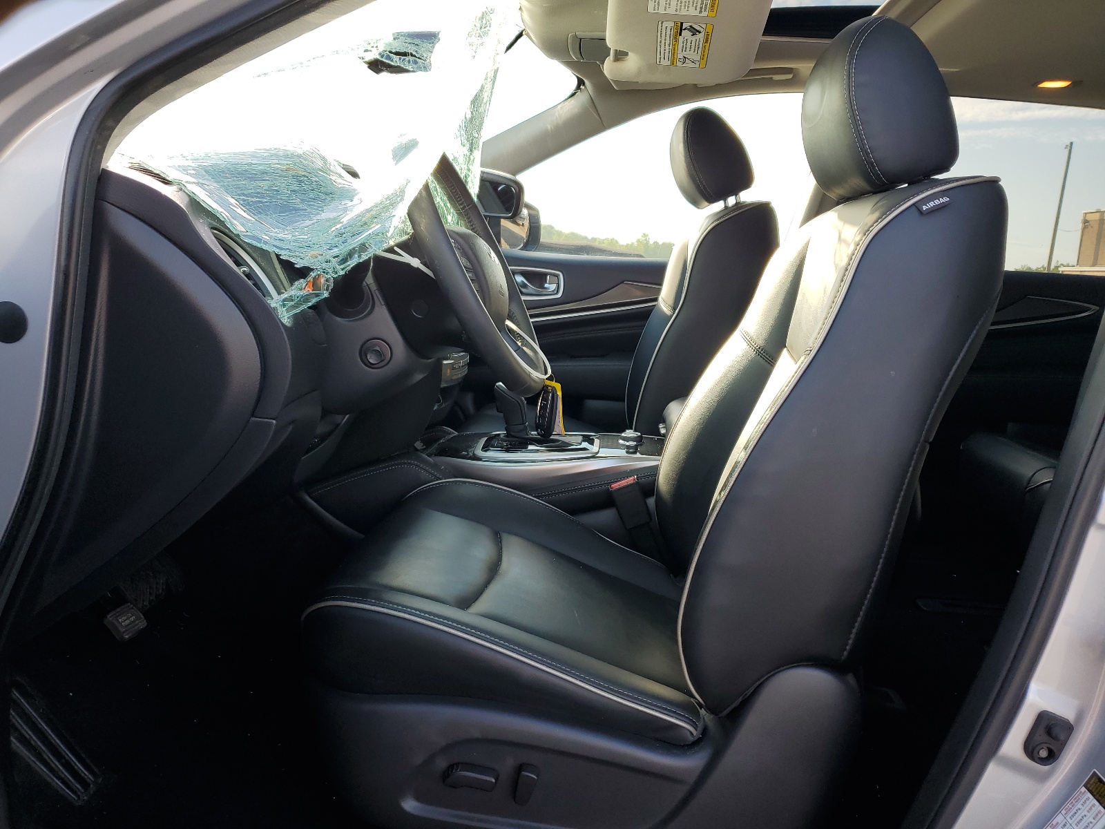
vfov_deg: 53.1
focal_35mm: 26
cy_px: 414
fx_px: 830
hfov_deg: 67.3
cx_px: 552
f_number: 1.5
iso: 50
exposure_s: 1/400
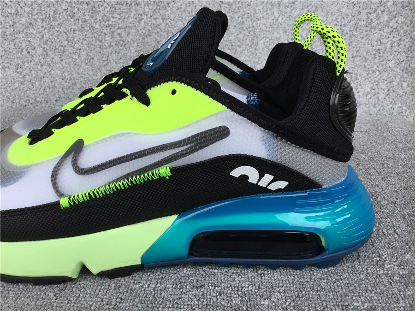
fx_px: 372
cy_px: 156
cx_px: 208
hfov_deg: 58.4
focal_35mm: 31
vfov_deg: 45.4
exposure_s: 1/420
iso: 25
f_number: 2.4
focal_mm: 3.3
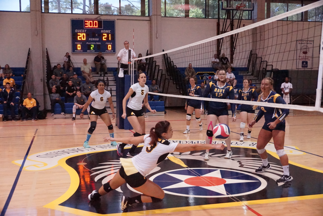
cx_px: 162
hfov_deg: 46.4
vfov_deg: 31.9
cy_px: 108
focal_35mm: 42
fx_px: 377
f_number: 4
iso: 6400
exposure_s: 1/1250
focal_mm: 28
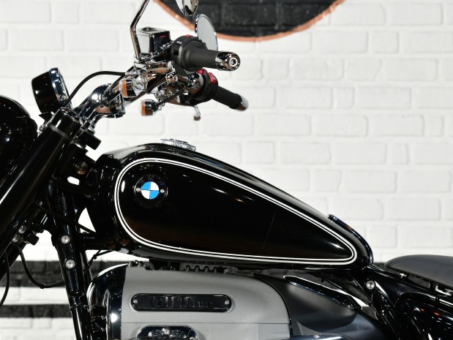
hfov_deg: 13.2
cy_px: 193
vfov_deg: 10.0
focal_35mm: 149
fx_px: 1951
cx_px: 192
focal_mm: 120
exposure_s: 1/100
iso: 200
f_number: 7.1
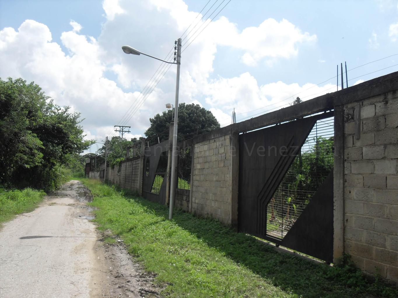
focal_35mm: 28
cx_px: 199
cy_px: 149
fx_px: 322
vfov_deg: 49.8
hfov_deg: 63.4
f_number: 7.1
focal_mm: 6
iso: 80
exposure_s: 1/350
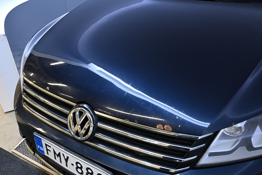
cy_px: 88
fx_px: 213
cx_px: 131
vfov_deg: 44.6
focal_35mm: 29
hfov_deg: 63.2
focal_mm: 19.5
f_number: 5
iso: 1000
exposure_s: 1/100
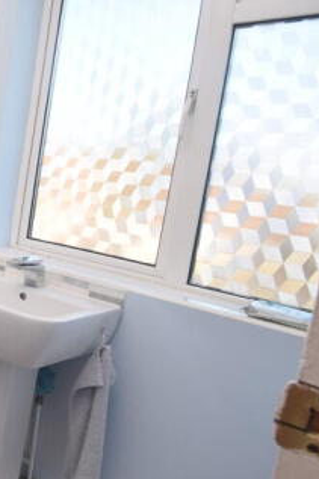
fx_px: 412
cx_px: -140
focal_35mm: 31
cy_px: 220
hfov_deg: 29.3
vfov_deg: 60.2
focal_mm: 10
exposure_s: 1/160
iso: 400
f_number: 6.3
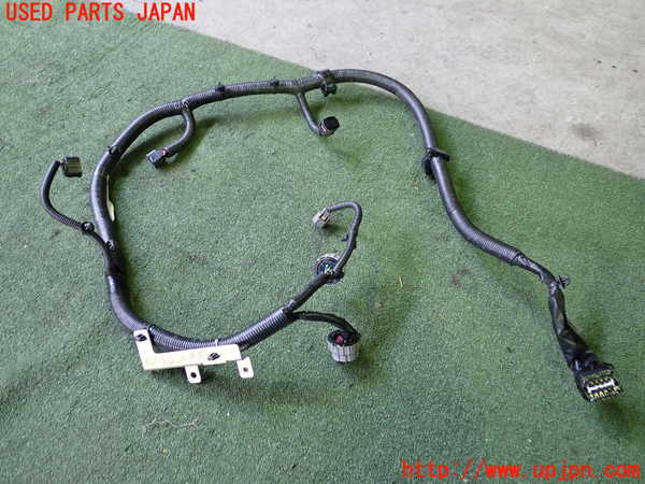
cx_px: 322
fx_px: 559
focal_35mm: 30
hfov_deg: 60.0
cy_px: 242
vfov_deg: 46.8
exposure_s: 1/30
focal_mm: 5.4
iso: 400
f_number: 2.3
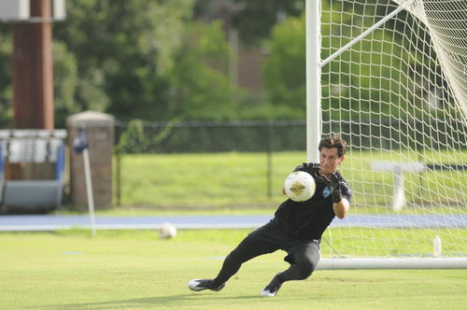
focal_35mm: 450
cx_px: 234
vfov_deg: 3.0
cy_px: 155
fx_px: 5830
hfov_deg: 4.6
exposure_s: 1/1000
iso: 320
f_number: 3.2
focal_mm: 300
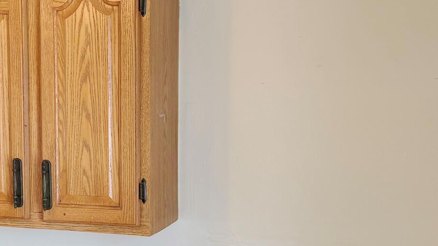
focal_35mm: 58
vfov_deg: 20.7
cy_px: 158
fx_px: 674
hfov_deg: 34.3
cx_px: 53
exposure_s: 1/172
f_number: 1.78
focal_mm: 6.76
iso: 64
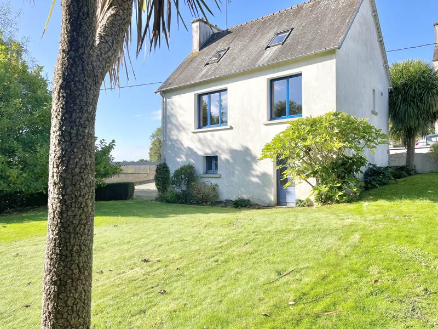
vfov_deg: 53.1
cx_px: 219
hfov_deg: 67.3
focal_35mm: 26
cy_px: 164
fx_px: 329
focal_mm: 5.1
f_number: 1.6
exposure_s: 1/2571
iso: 50
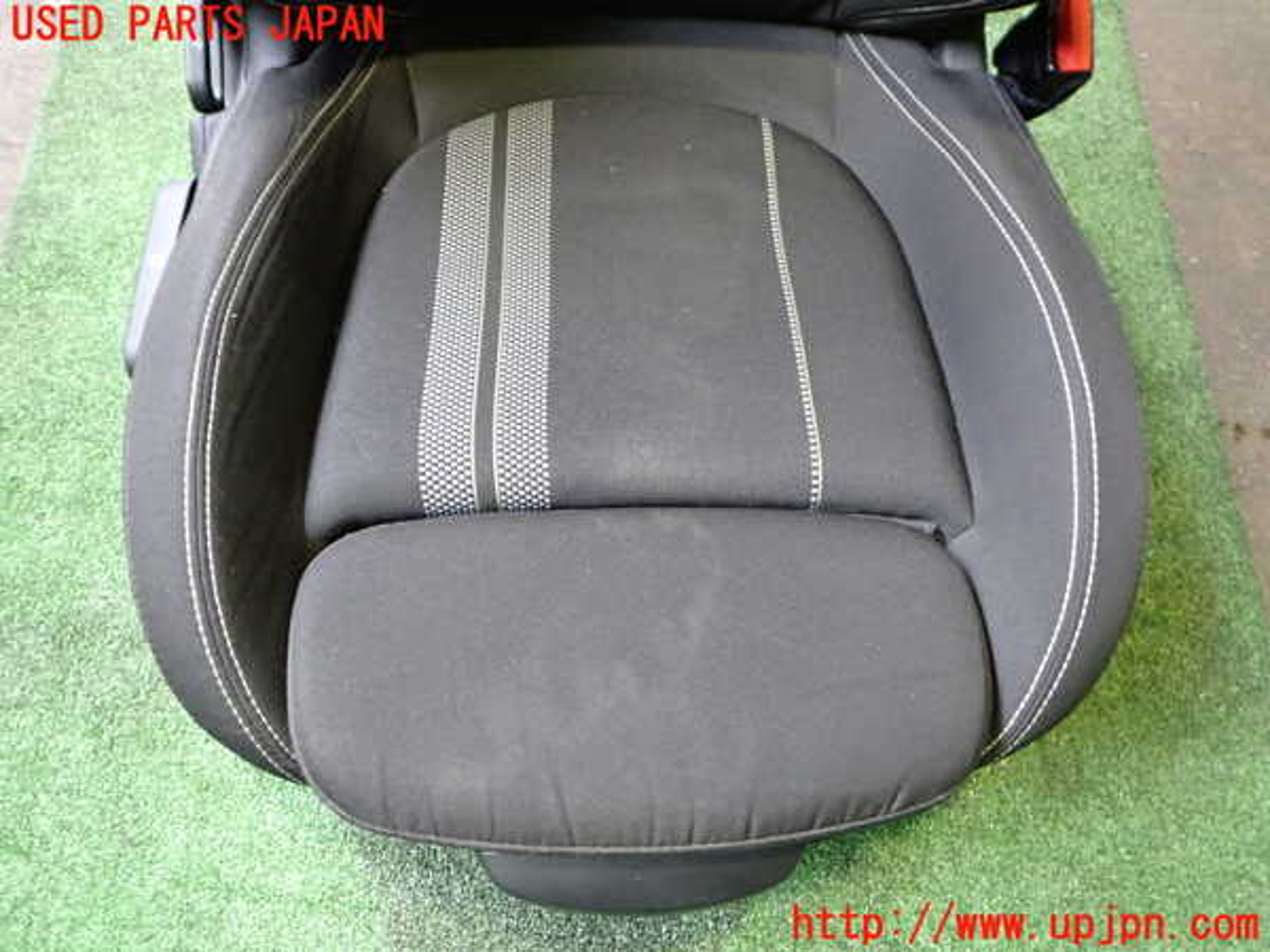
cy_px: 476
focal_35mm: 30
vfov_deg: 46.8
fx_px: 1101
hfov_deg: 60.0
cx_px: 635
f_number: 2.3
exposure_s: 1/30
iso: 500
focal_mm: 5.4
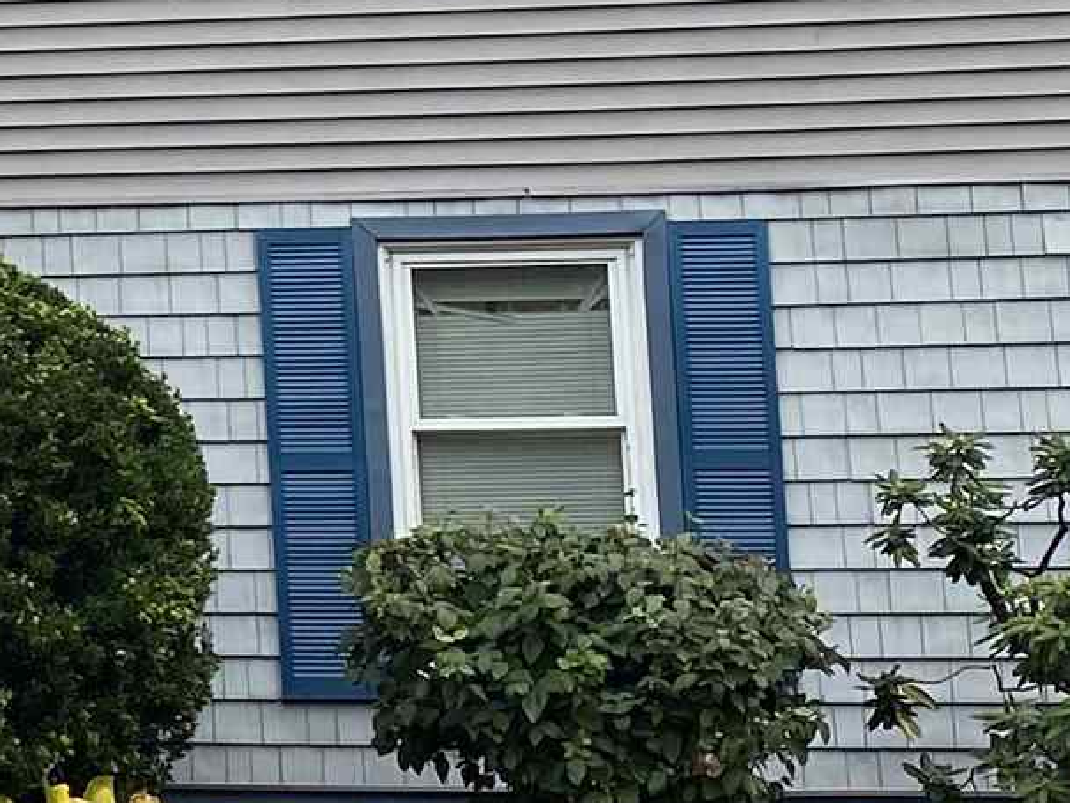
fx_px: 4081
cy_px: -111
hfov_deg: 13.4
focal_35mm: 132
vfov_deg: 11.1
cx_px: -865
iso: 32
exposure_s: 1/998
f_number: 1.8
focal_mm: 4.25
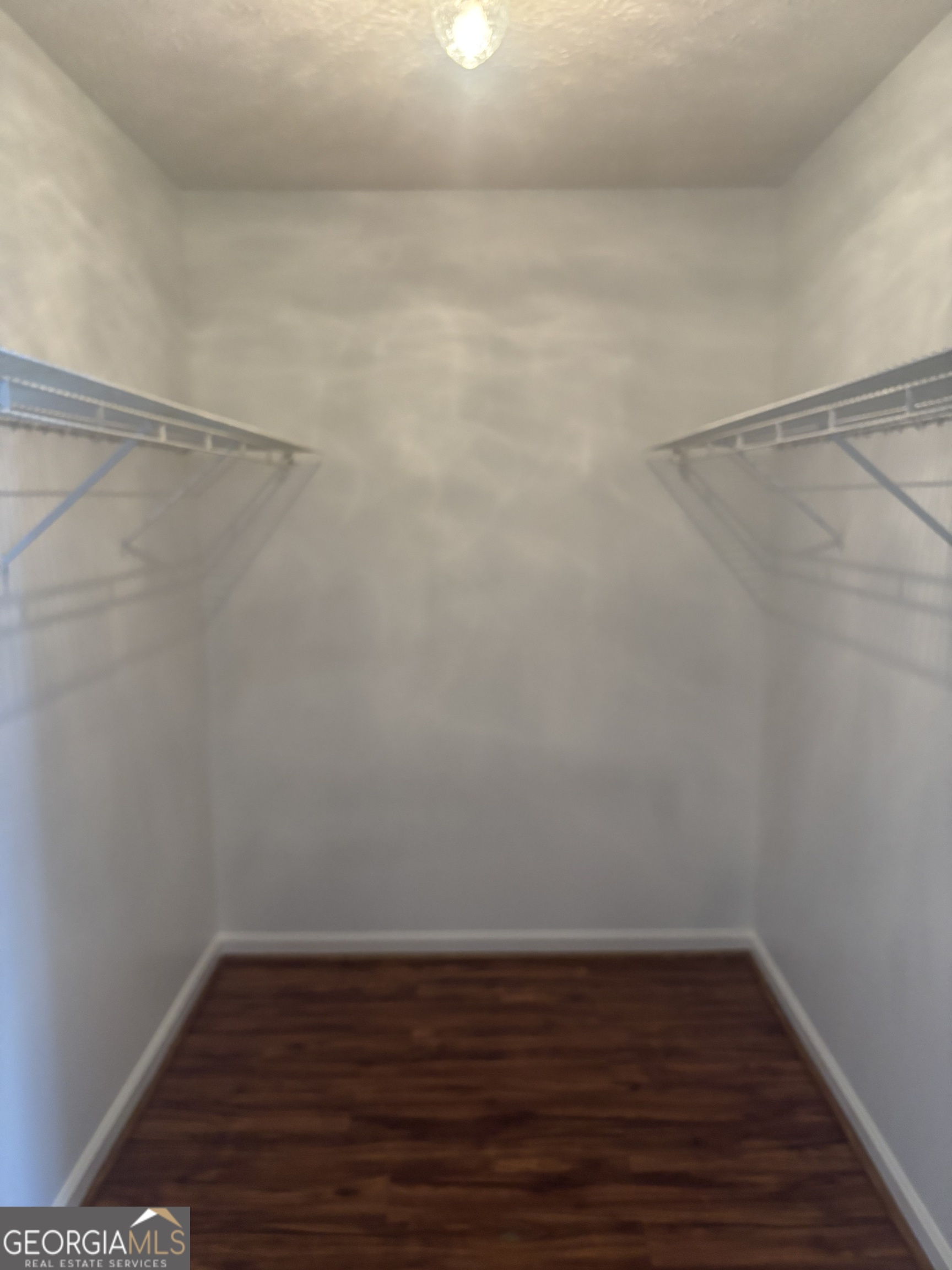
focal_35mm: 26
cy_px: 635
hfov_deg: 53.1
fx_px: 953
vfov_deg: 67.3
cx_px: 476
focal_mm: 5.96
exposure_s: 1/60
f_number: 1.6
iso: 320
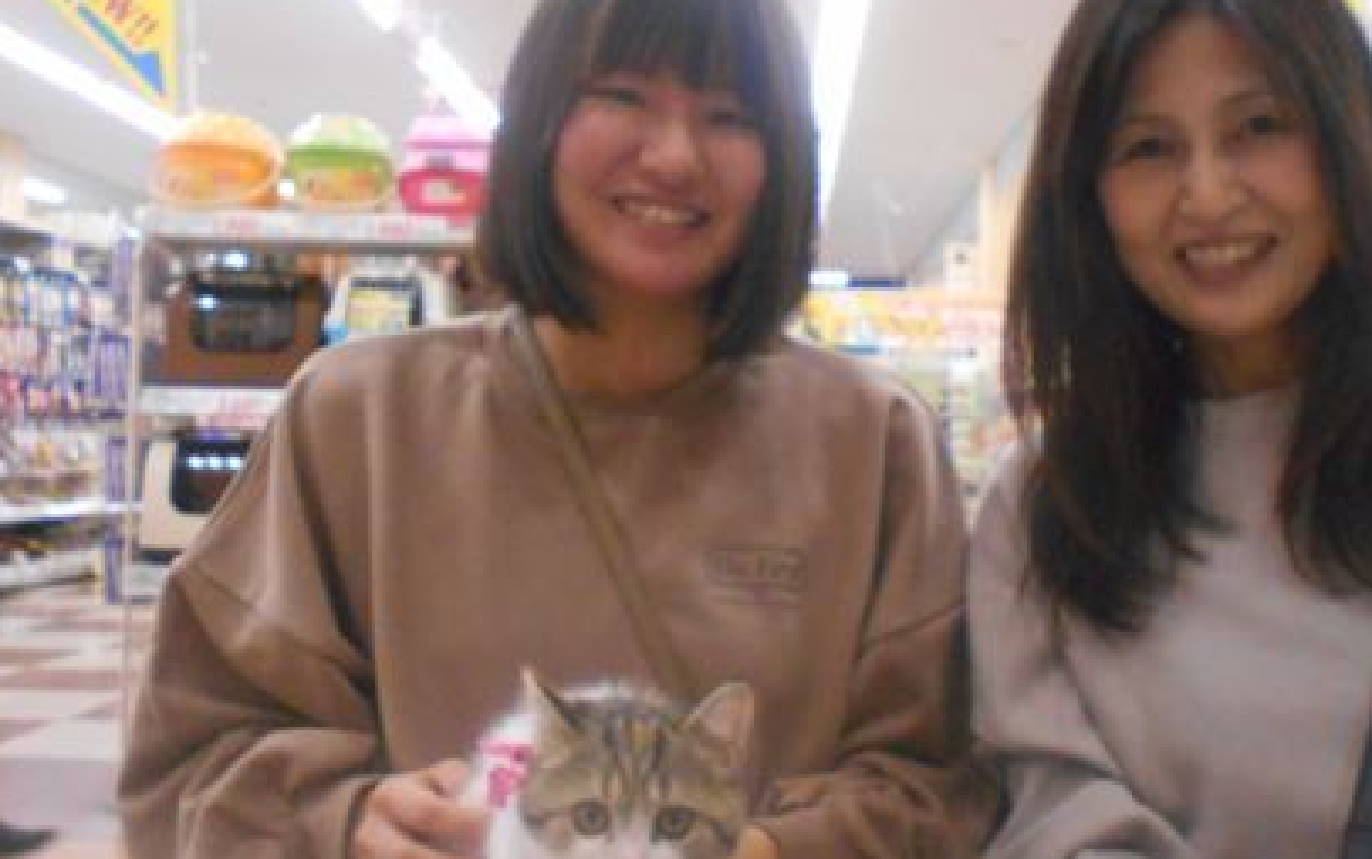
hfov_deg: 42.4
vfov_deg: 27.4
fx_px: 1758
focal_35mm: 47
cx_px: 821
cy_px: 446
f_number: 3.4
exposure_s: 1/100
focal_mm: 5.1
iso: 800
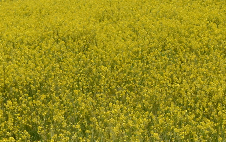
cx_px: 171
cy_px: -43
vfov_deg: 4.5
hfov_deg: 7.2
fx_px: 1804
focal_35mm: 293
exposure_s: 1/2000
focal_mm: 55
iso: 3200
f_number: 18
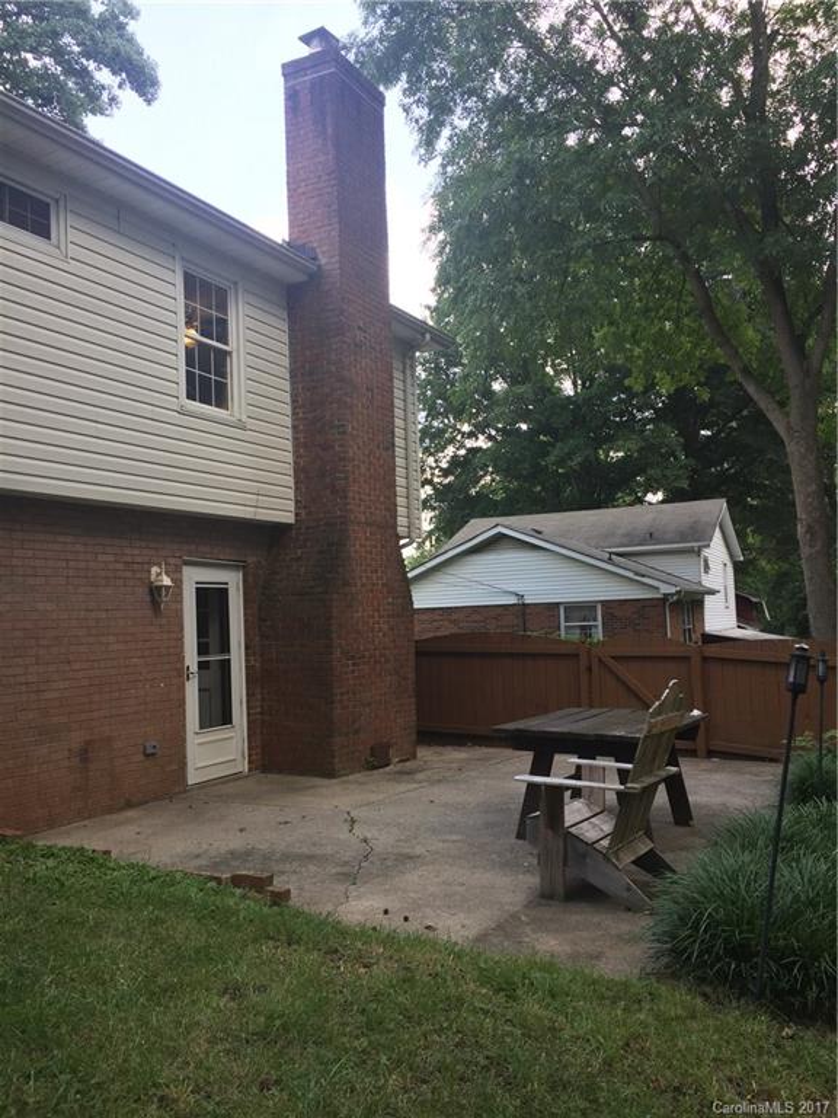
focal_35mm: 29
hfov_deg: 48.2
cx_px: 419
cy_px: 559
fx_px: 936
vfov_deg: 61.7
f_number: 2.2
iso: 32
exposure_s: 1/127
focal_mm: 4.15
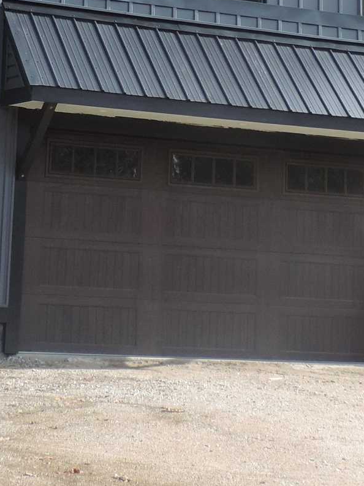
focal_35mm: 128
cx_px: 84
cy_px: -117
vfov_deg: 14.8
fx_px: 1795
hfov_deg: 11.5
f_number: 3.2
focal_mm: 5.8
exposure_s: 1/250
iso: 80
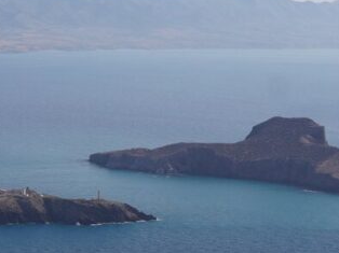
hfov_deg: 12.0
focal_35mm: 162
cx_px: -42
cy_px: 79
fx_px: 1581
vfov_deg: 9.2
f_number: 4
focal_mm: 51.5
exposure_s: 1/1600
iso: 100
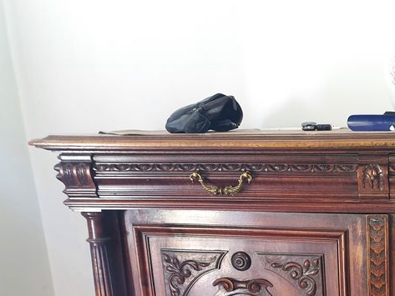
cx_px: 393
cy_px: 304
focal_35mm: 55
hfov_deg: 32.2
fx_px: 628
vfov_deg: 25.1
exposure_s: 1/20
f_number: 2.4
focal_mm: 4.3
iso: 125
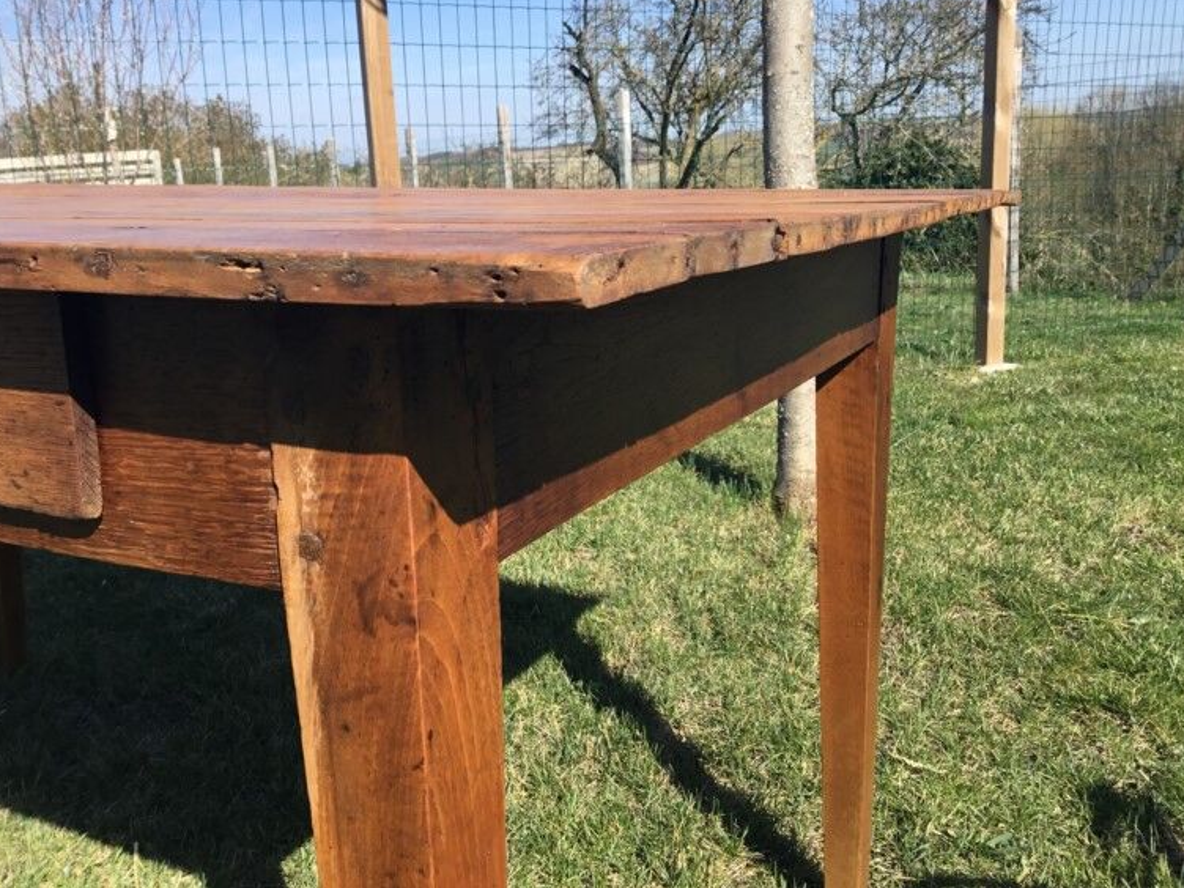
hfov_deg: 55.3
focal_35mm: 33
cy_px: 417
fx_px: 1129
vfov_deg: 42.9
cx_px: 568
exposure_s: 1/970
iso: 25
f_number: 2.4
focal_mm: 3.3
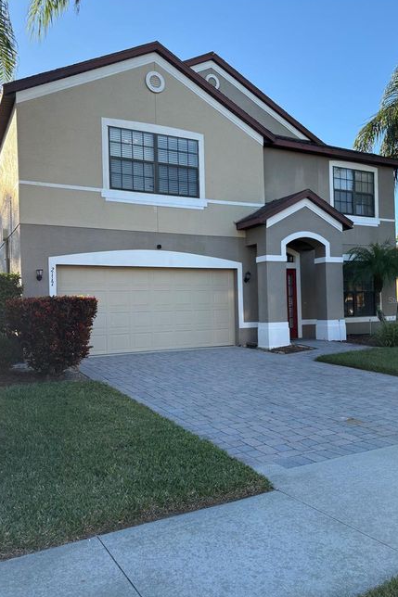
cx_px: 193
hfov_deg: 46.4
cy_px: 300
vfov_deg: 65.5
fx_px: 465
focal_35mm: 28
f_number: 1.6
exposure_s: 1/739
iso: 50
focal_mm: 5.96
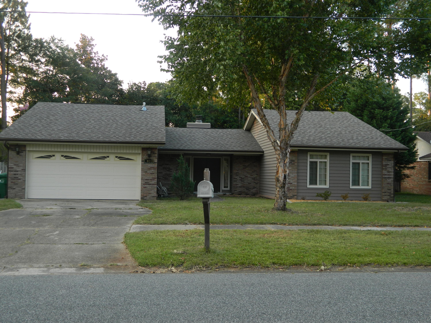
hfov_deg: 45.8
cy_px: 162
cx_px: 216
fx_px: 510
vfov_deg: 35.1
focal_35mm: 41
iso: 80
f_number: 3.5
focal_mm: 7.3
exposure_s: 1/60
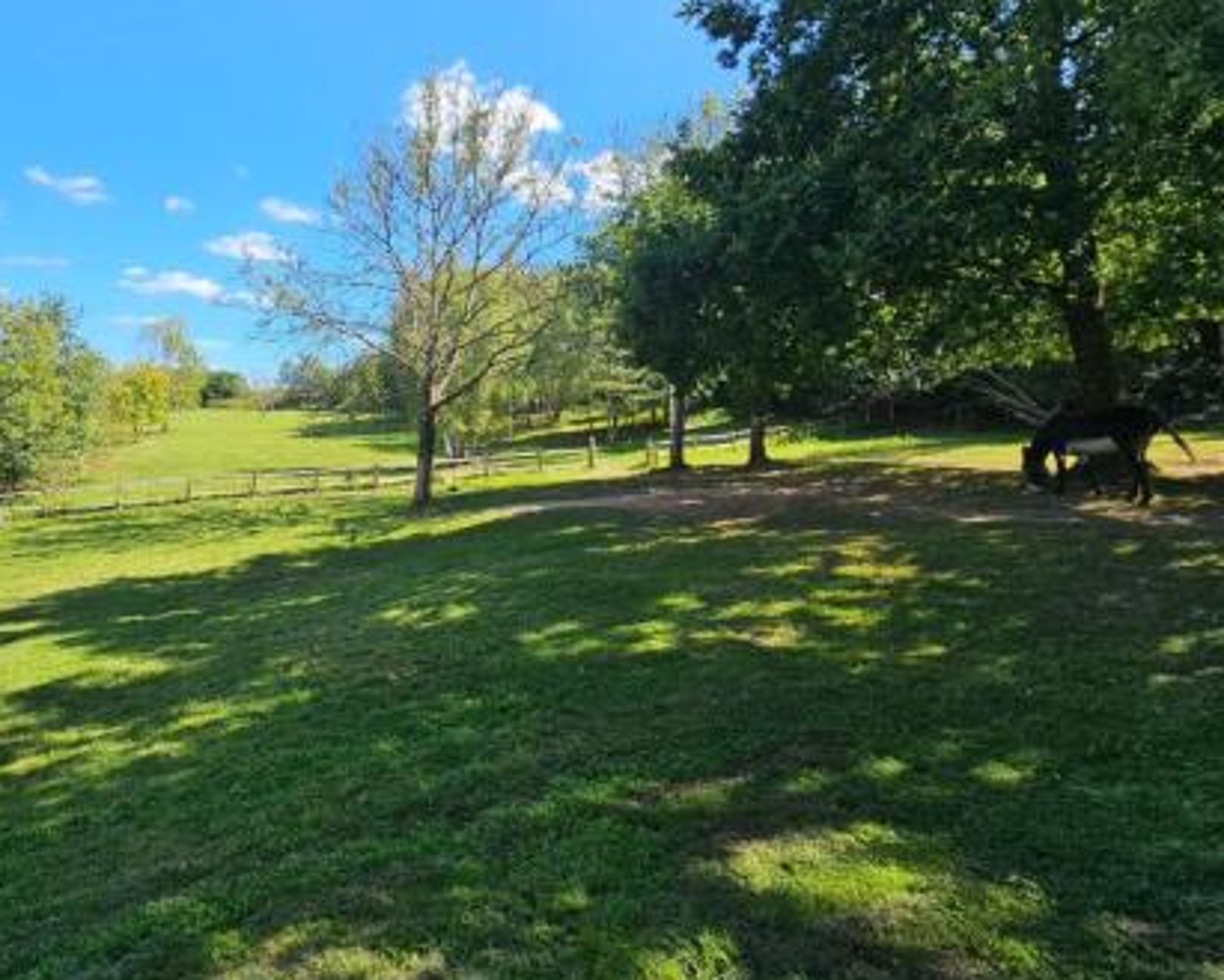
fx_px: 652
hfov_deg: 82.5
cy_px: 407
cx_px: 380
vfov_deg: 73.2
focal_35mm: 18
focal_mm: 2.2
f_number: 2.2
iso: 50
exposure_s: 1/1005
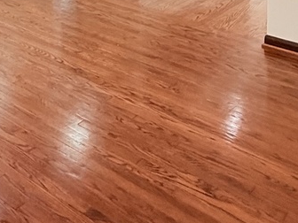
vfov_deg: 19.5
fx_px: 517
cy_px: -157
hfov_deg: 30.4
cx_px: 15
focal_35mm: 60
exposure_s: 1/120
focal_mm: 2.22
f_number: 2.2
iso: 100
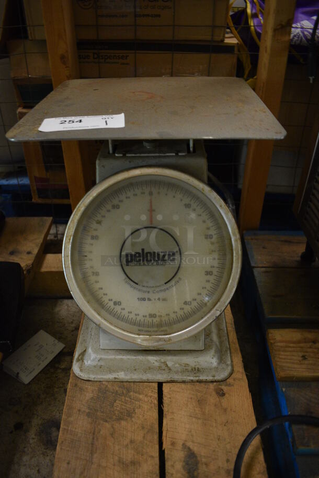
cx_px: 160
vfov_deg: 67.3
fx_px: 358
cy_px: 239
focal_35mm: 27
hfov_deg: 48.0
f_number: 3.5
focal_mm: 18
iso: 1800
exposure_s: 1/30
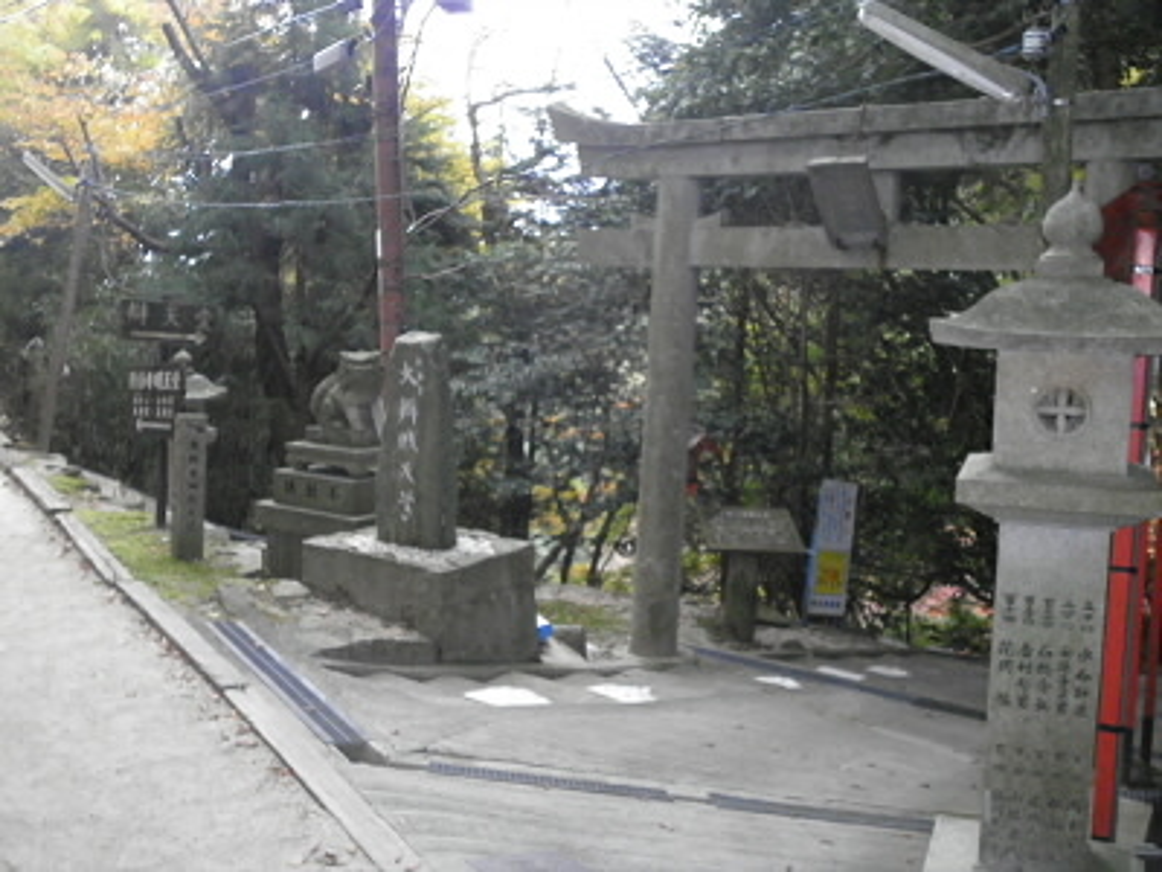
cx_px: 581
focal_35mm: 38
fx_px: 1276
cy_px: 436
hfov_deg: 49.0
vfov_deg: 37.7
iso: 640
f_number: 3.9
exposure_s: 1/60
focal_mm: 6.9
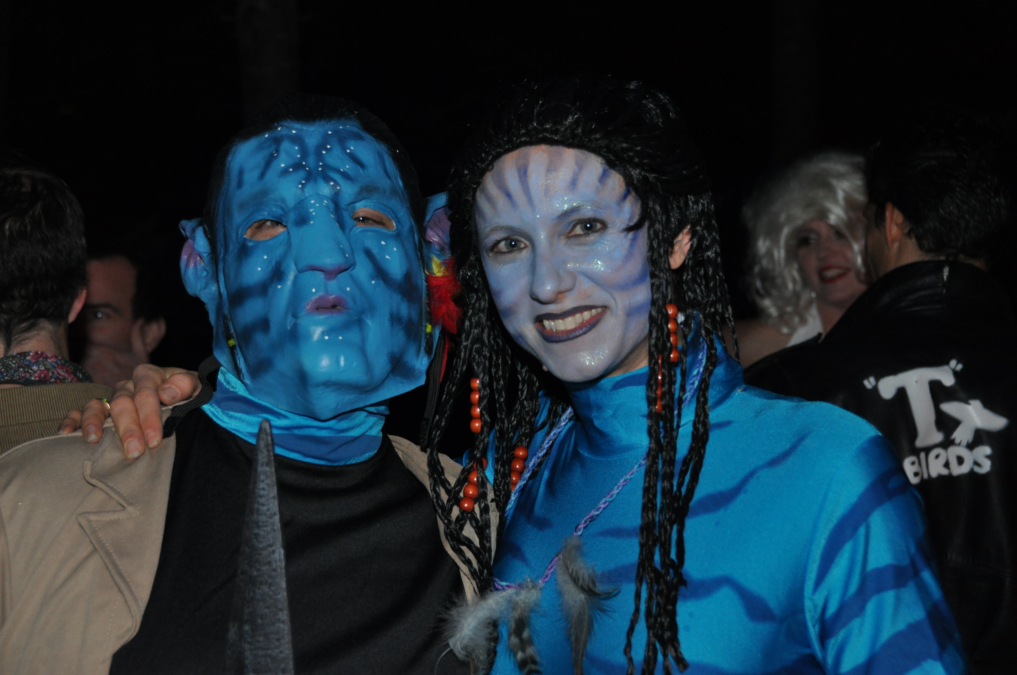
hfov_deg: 31.9
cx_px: 508
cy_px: 338
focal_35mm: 63
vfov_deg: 21.5
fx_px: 1778
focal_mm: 42
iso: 800
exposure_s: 1/60
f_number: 4.5
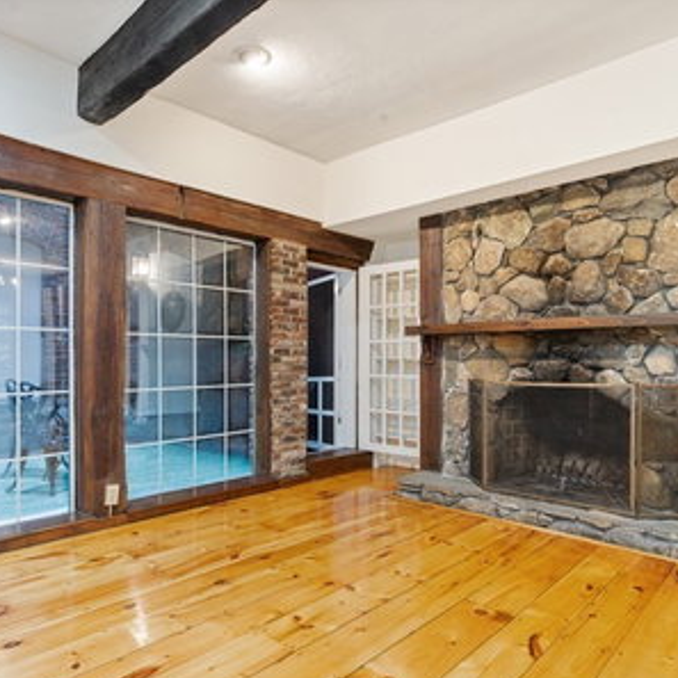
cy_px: 363
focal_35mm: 22
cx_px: 315
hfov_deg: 69.5
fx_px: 488
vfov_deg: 69.5
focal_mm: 16
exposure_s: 2.5
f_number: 11
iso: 320
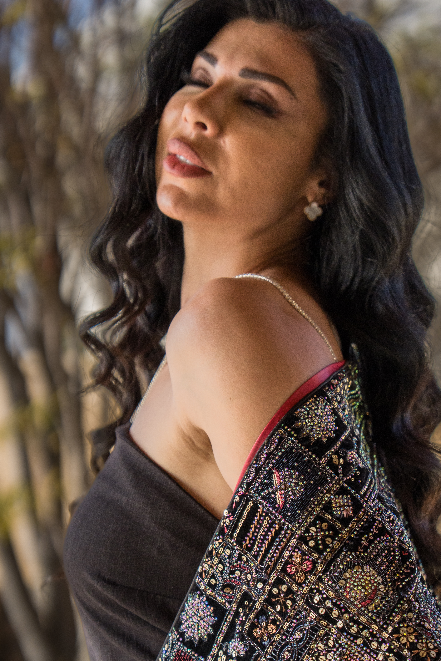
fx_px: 2003
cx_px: 279
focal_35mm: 109
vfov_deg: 18.7
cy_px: 378
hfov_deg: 12.6
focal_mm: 70
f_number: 2.8
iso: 800
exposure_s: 1/5000
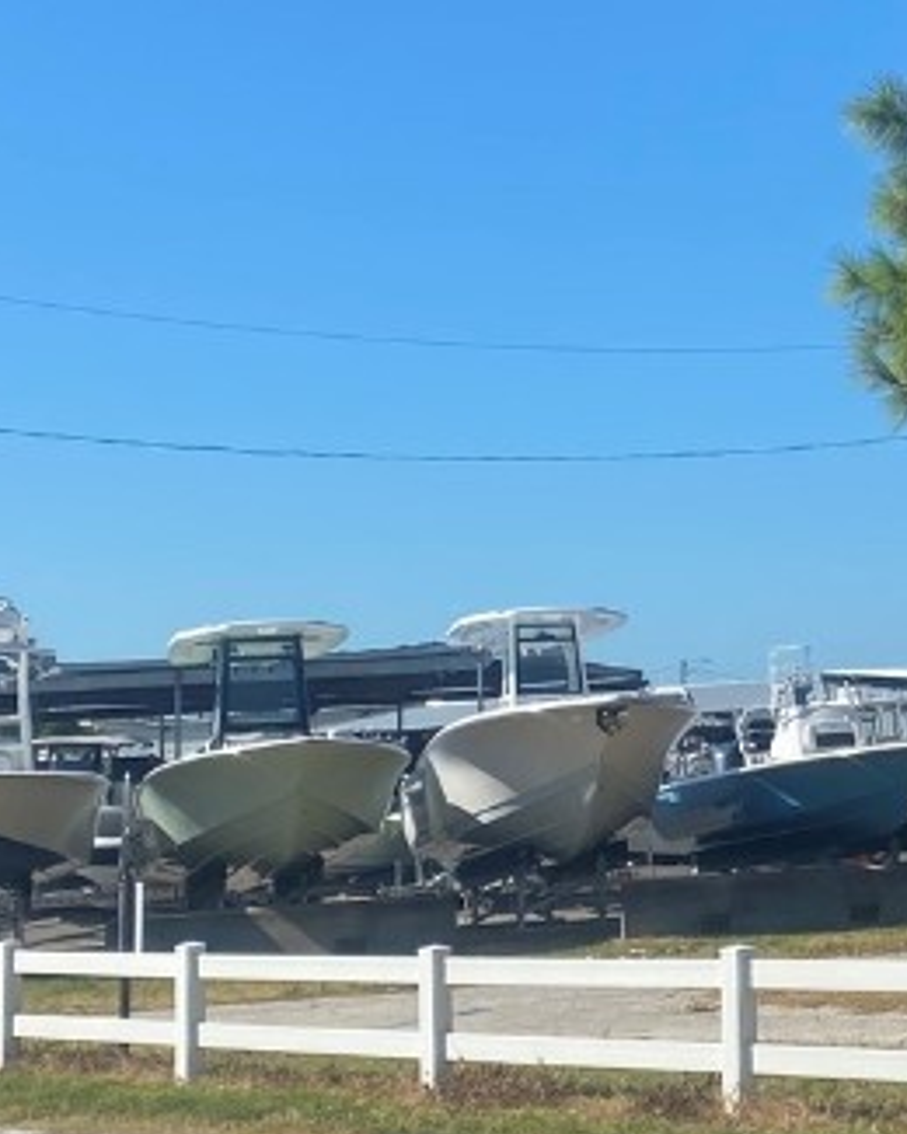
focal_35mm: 80
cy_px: 405
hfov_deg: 17.9
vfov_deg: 23.8
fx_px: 2684
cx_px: 1200
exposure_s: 1/3040
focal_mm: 4.25
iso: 32
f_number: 1.8
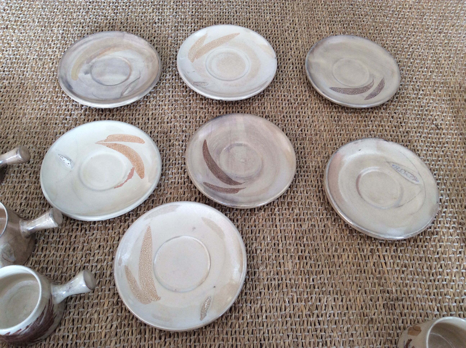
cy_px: 174
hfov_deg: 56.9
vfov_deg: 44.1
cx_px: 233
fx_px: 430
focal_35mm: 32
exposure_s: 1/50
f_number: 2.4
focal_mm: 3.3
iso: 40
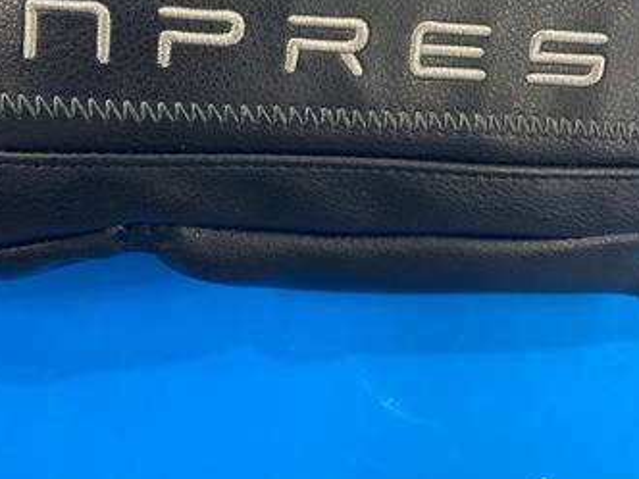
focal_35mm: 54
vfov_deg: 26.9
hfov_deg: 35.1
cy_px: 165
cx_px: 202
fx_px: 997
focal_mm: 3.99
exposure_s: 1/50
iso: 125
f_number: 1.8
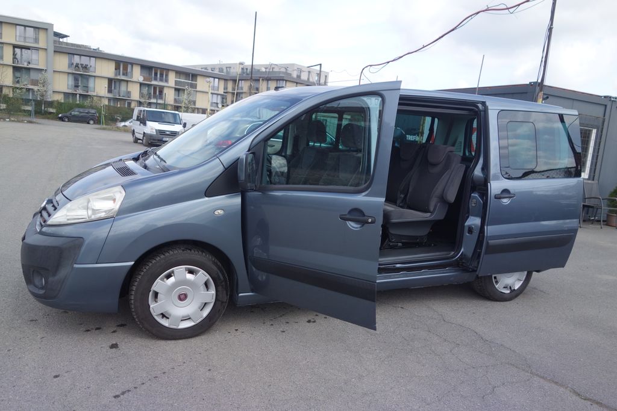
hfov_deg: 65.5
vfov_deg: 46.4
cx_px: 308
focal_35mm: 28
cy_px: 206
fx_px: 480
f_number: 2.8
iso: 125
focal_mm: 10.4
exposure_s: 1/800
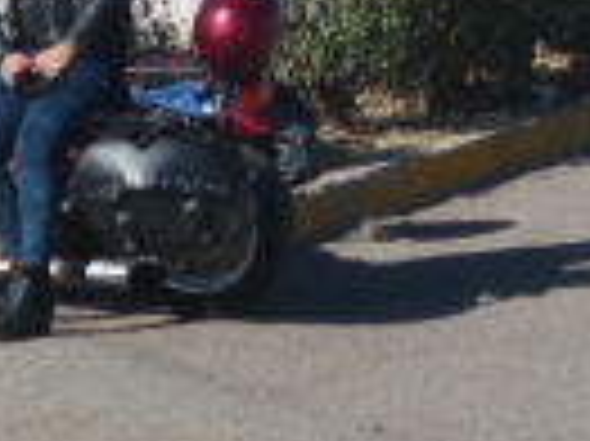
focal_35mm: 186
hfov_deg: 10.6
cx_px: 387
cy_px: -243
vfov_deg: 7.8
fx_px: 3167
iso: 100
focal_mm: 6.8
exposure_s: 1/125
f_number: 10
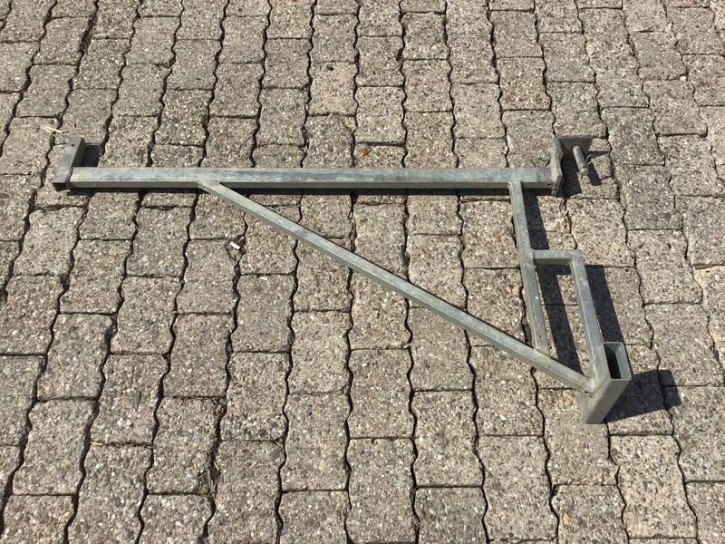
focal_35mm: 31
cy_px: 272
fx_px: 649
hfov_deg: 58.4
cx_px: 362
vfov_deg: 45.4
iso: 25
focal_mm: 3.3
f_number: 2.4
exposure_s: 1/1359
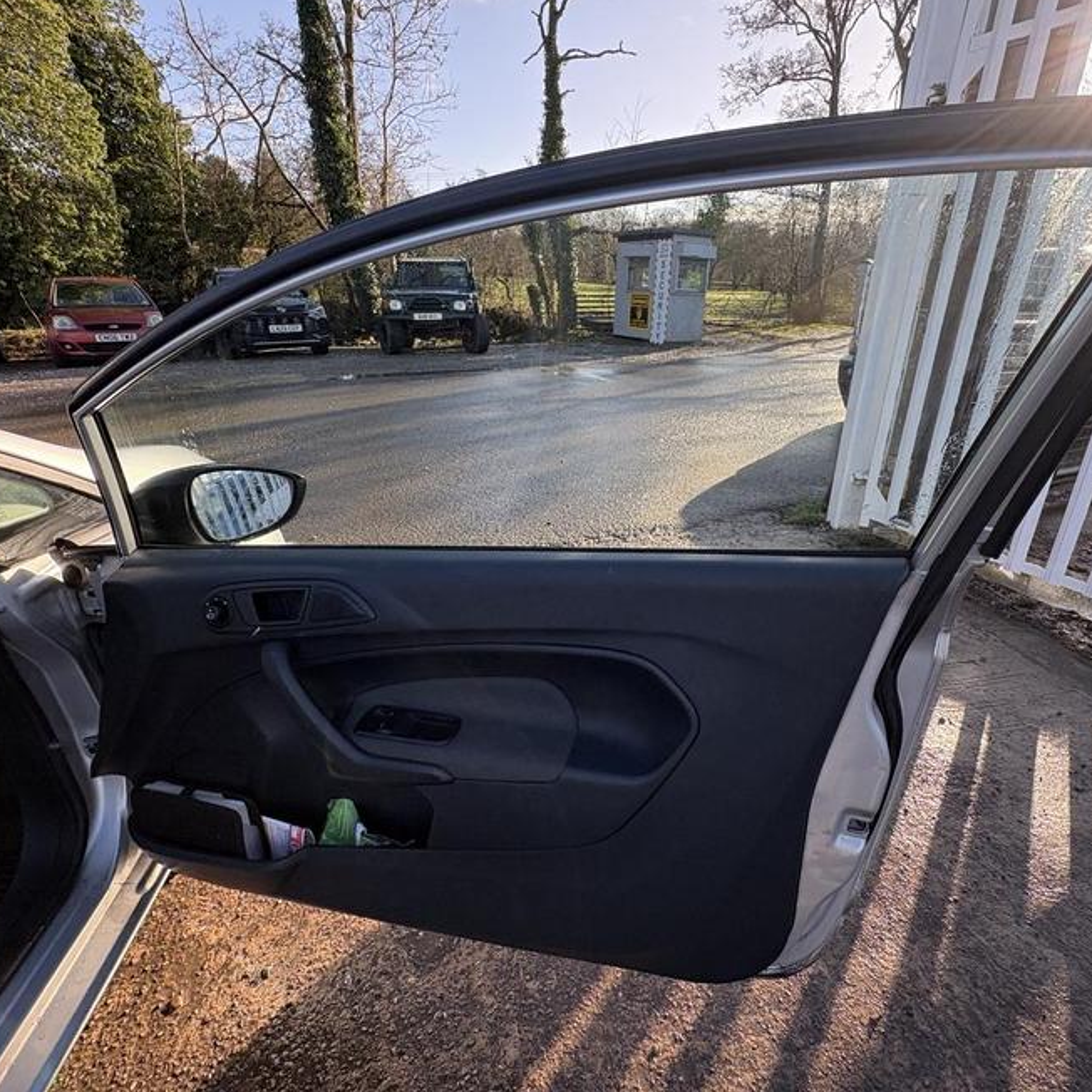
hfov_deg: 83.8
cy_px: 531
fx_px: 607
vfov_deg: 83.9
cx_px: 595
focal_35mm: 17
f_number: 2.2
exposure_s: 1/258
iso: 40
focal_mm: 2.22
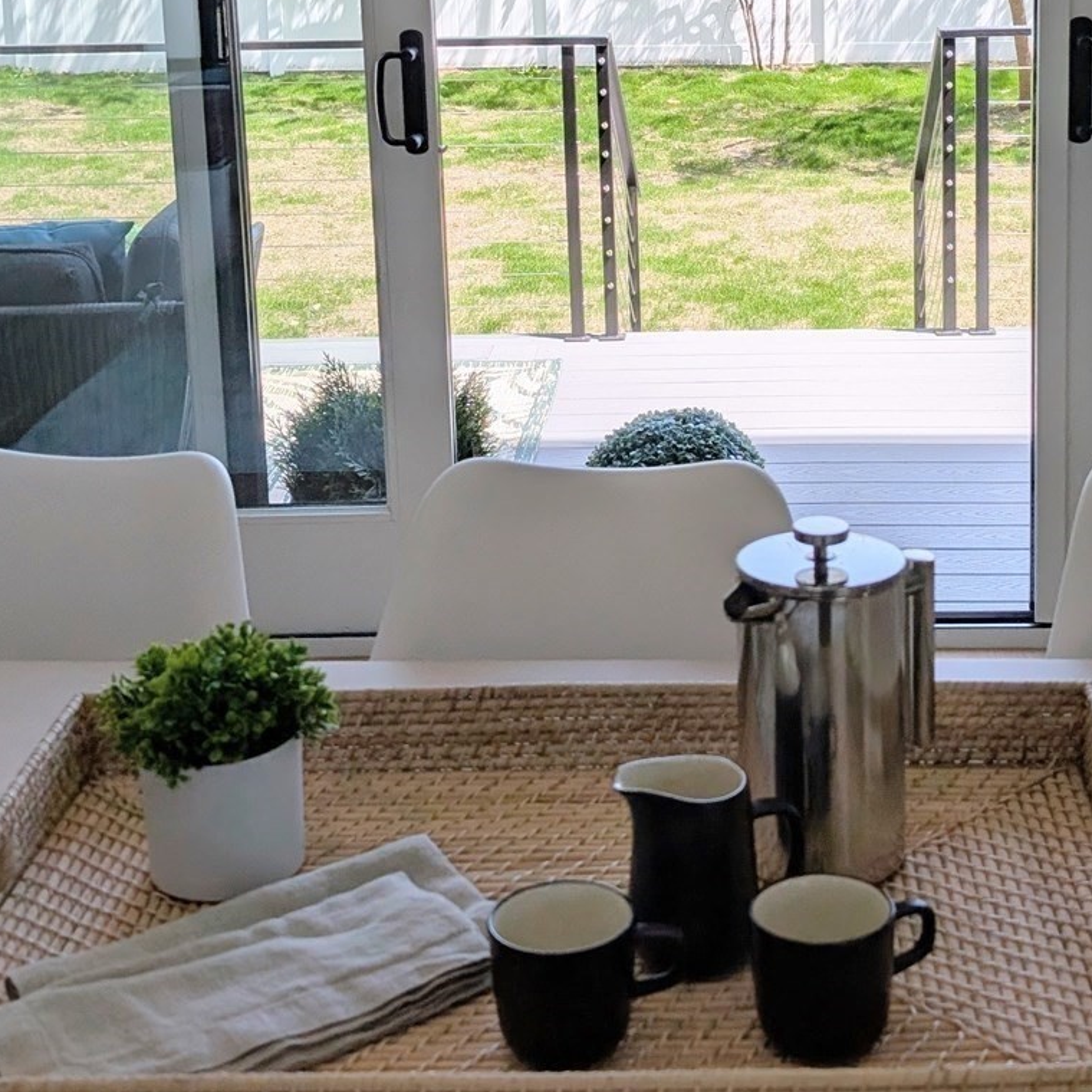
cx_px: 747
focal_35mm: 57
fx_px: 2034
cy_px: 223
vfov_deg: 29.4
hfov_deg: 29.8
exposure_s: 1/623
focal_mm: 6.9
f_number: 1.68
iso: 20
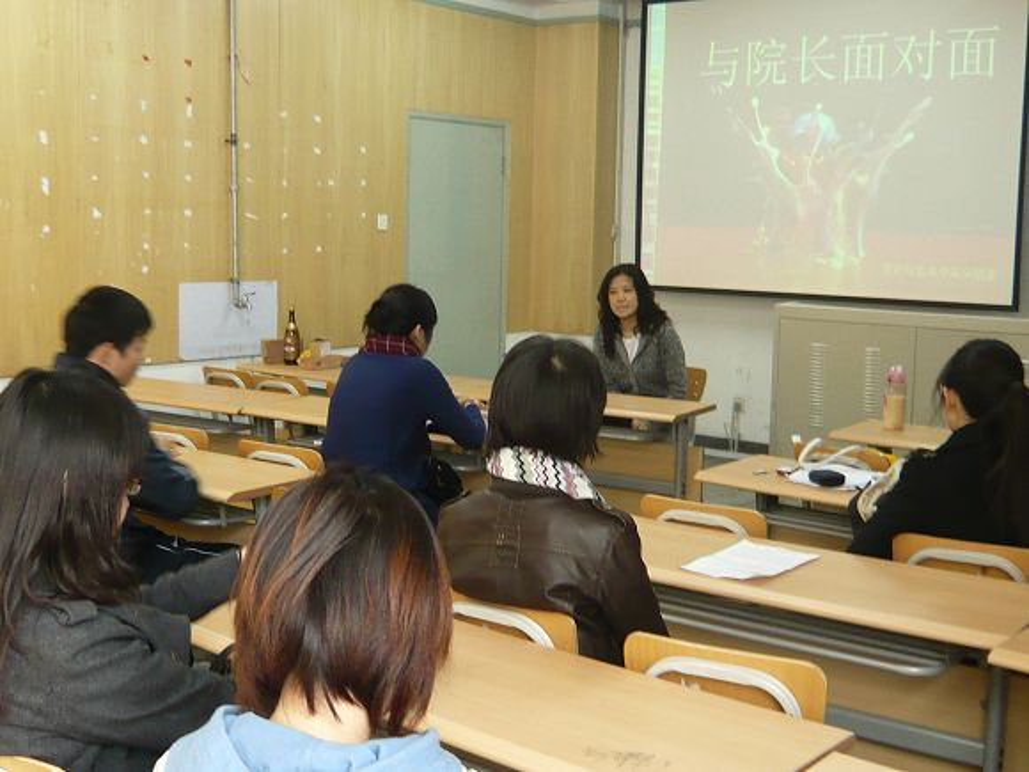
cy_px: 386
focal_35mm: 42
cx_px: 514
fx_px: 1248
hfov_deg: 44.8
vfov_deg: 34.3
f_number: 2.8
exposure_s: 1/15
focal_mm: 4.6
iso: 200
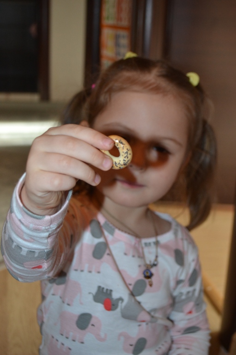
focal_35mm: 52
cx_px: 118
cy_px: 178
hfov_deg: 25.8
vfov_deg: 37.9
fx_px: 516
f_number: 5
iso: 900
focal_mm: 35
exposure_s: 1/60
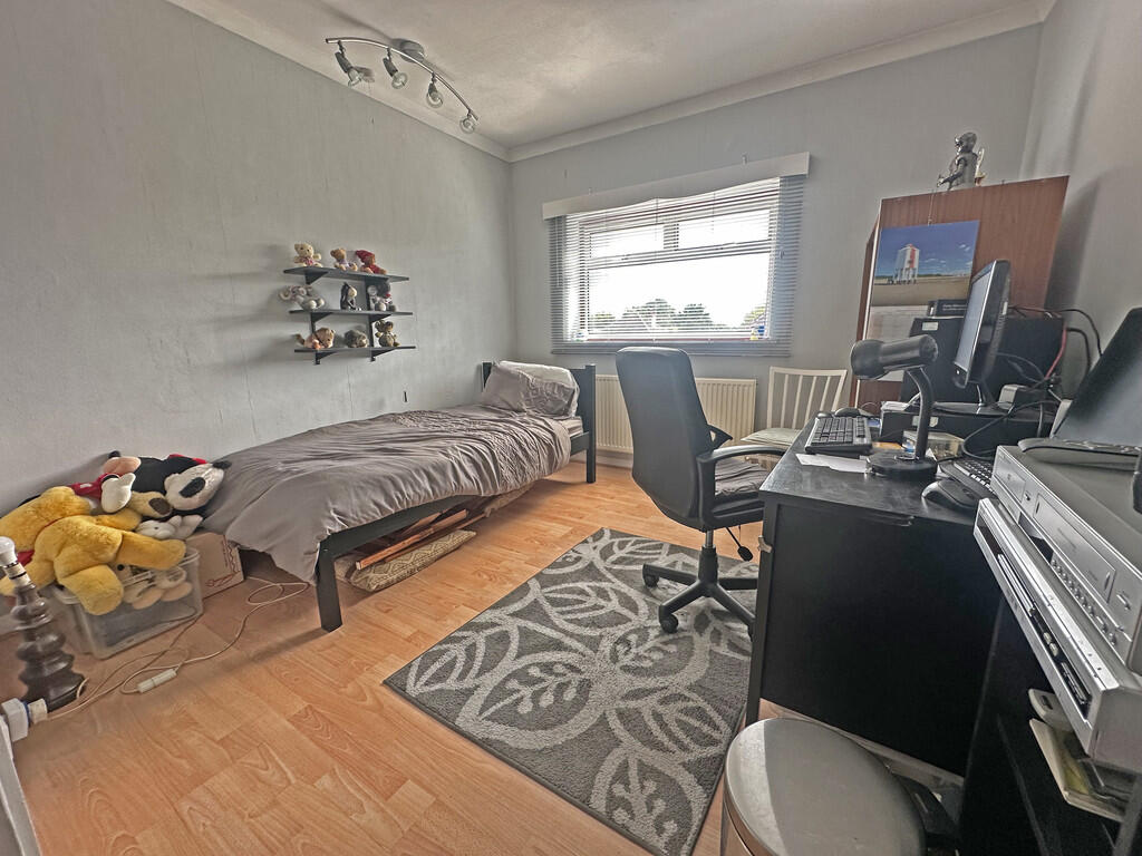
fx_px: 462
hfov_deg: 102.1
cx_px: 571
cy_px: 428
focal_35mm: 14
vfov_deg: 85.7
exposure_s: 1/99
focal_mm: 2.22
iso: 80
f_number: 2.2
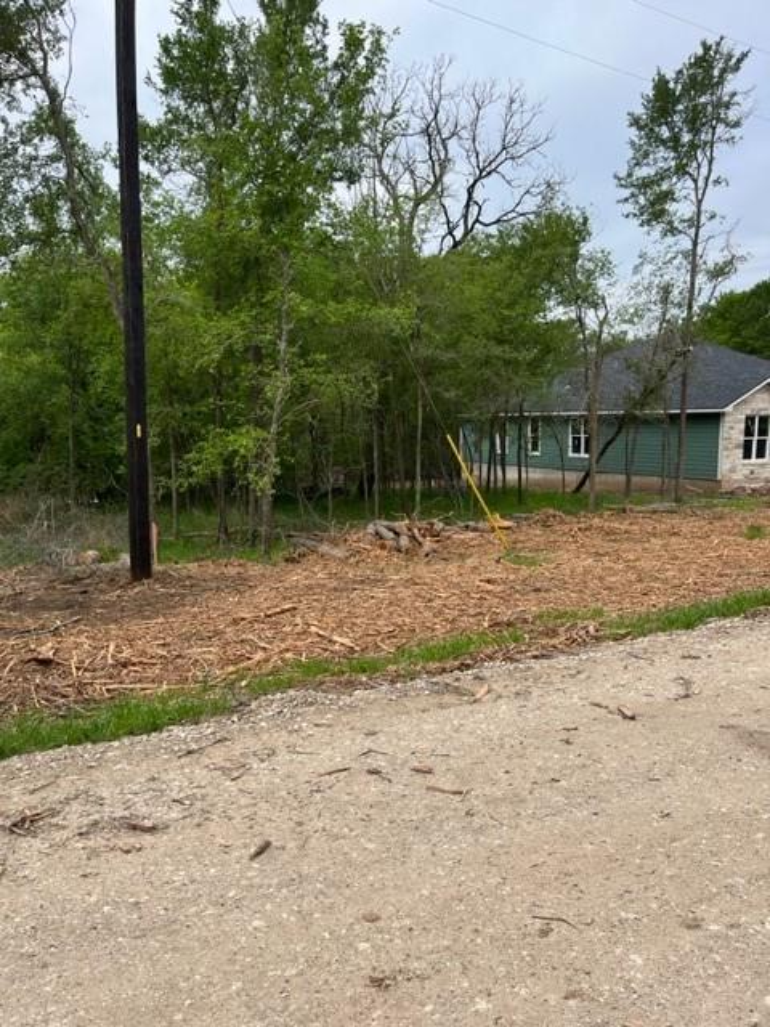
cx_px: 385
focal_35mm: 26
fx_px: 771
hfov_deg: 53.1
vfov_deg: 67.3
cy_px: 514
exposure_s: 1/1355
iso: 50
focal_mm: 5.1
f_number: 1.6
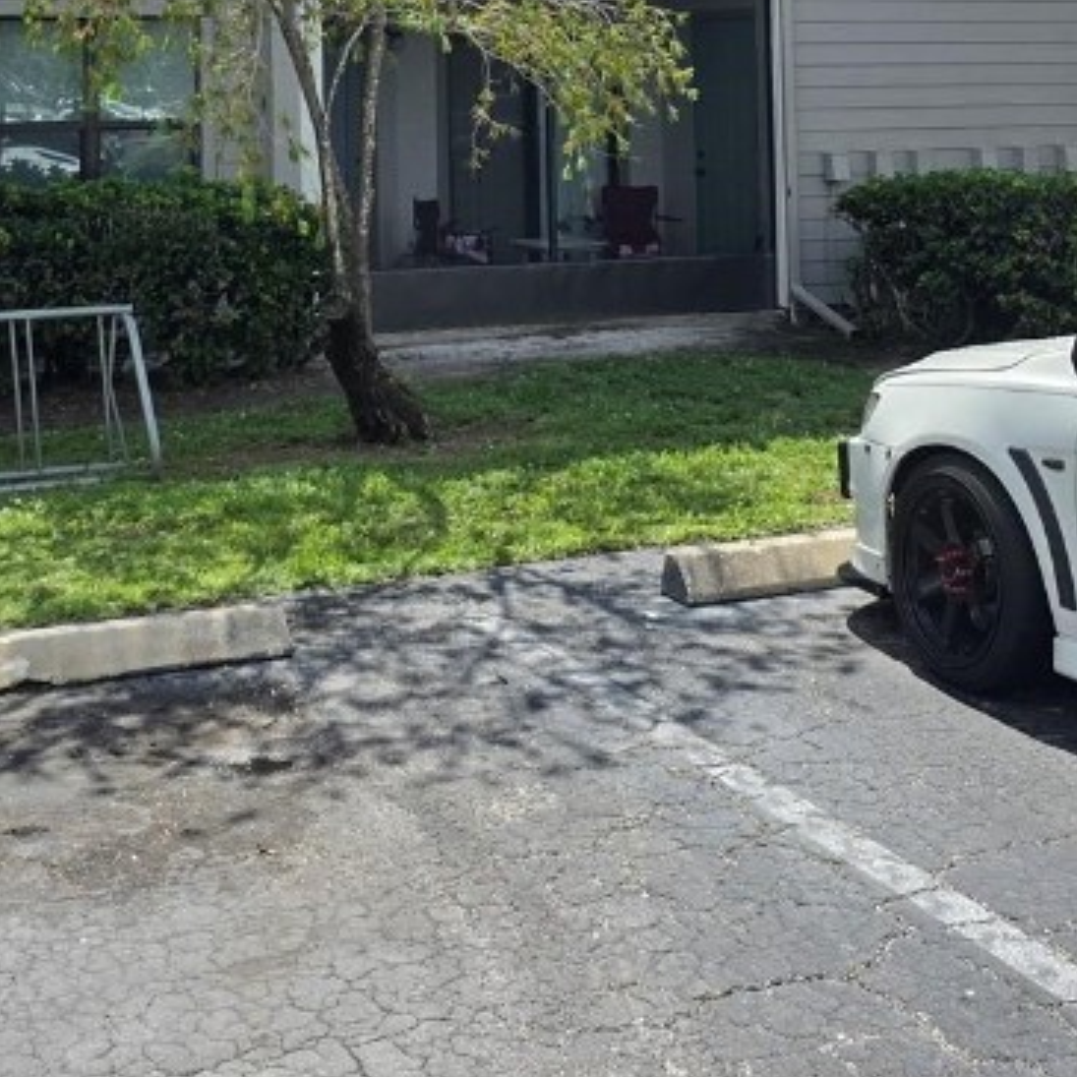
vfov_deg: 28.3
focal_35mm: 57
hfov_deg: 30.0
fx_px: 2006
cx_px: 422
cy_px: 18
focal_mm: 6.3
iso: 80
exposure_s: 1/5608
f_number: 1.7
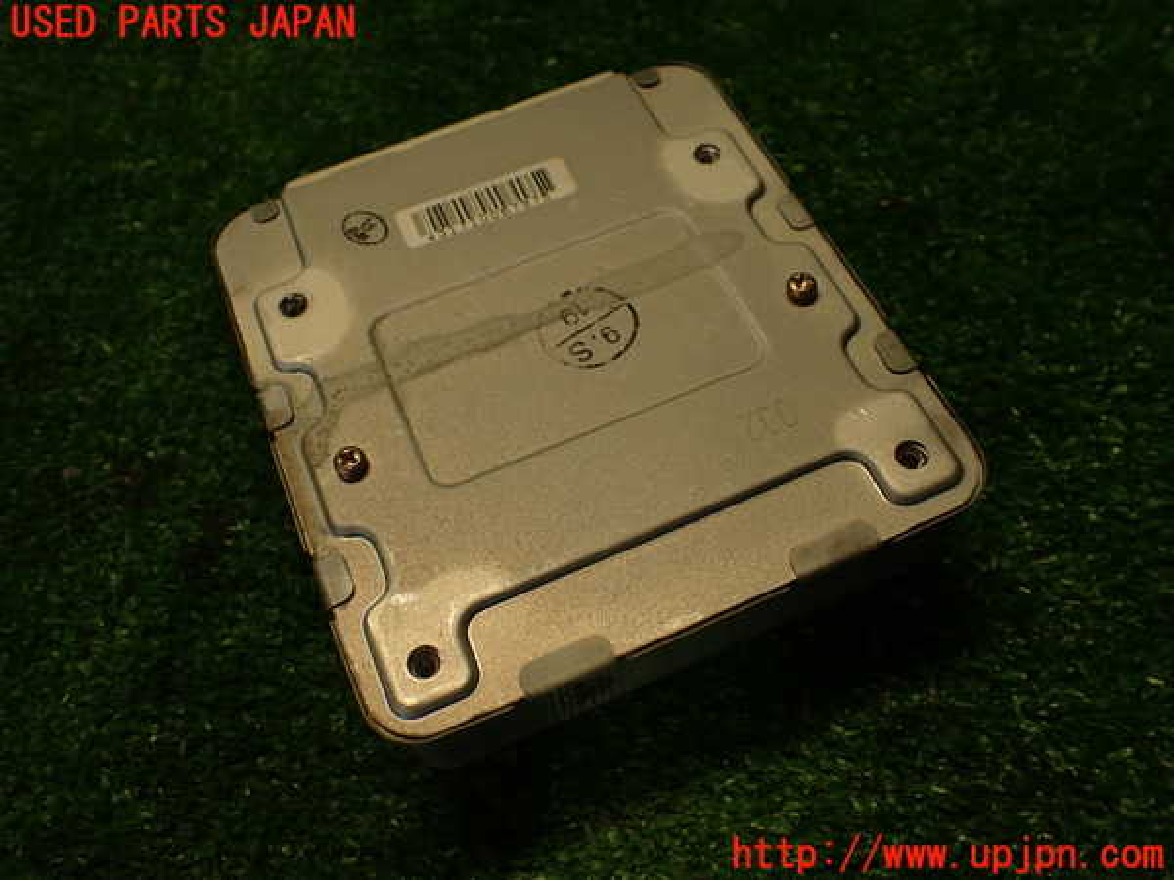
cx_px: 587
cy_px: 440
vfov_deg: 44.2
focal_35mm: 32
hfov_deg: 56.8
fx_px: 1085
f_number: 2.4
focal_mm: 5.79
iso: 125
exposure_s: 1/60
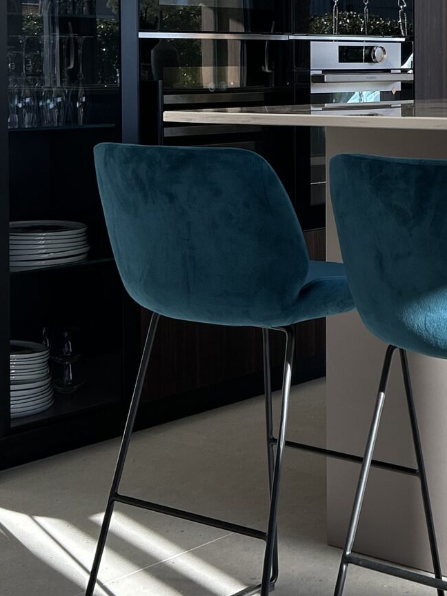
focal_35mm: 77
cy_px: 89
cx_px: 457
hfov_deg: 18.6
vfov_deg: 24.8
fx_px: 1326
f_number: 1.5
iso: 50
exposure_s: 1/533
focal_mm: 5.7
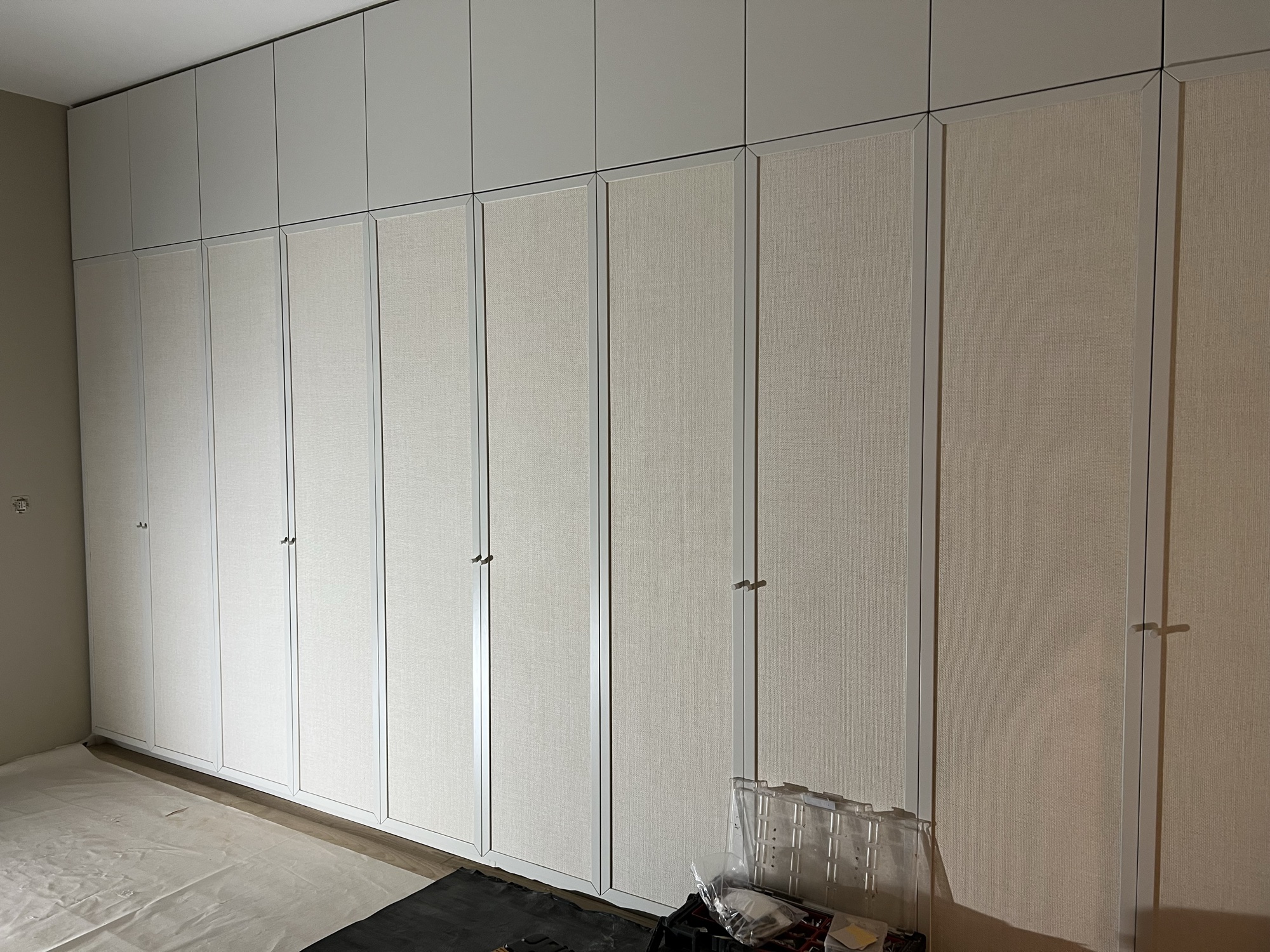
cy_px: 476
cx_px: 635
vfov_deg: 53.1
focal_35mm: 26
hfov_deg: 67.3
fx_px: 954
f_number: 1.5
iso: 80
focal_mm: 5.7
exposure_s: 1/50
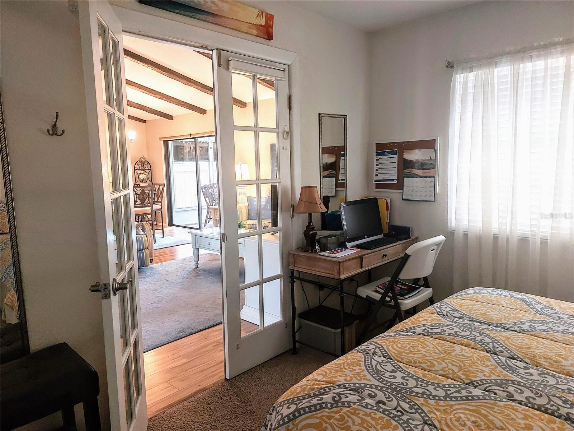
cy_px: 216
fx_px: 398
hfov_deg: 71.6
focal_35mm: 24
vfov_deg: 56.8
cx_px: 287
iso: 250
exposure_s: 1/60
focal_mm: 5.23
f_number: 1.8
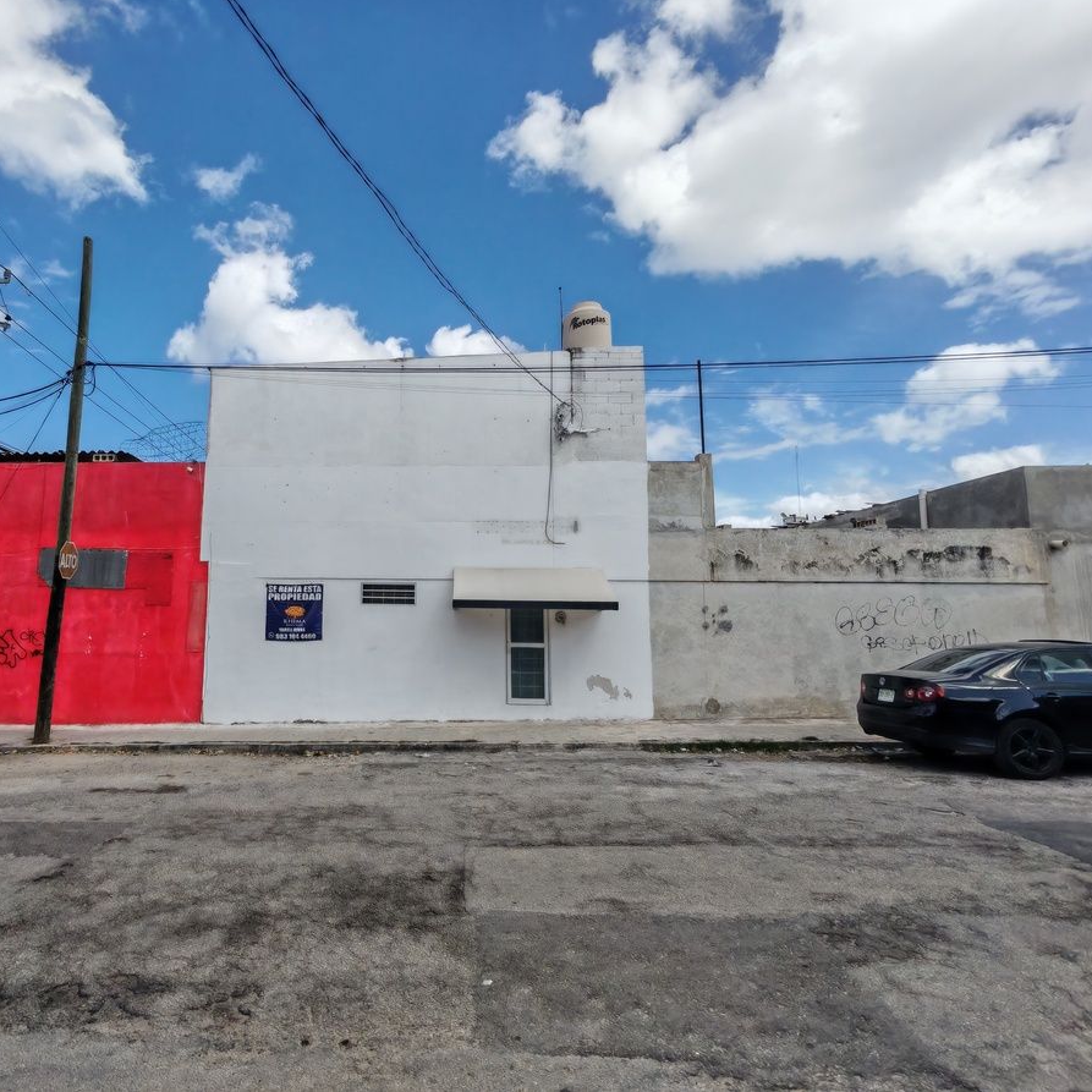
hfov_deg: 76.4
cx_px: 416
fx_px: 678
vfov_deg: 77.7
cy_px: 543
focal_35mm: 19
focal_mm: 1.96
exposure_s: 1/1600
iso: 50
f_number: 2.2
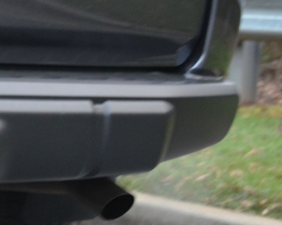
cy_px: 95
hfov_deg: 12.0
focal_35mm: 155
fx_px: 1298
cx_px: -106
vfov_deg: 9.9
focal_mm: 35
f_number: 4.2
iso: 1600
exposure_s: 1/40
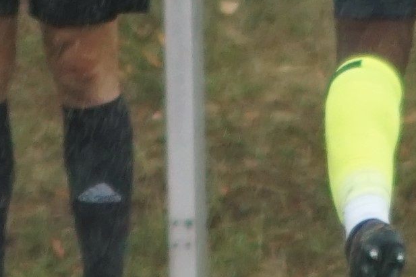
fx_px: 27967
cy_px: -249
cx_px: 12
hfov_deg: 0.9
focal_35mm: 2421
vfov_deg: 0.6
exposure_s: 1/500
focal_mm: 300
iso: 500
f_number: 5.6
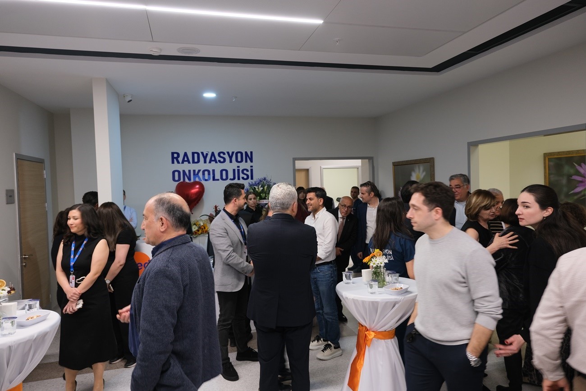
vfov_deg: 53.1
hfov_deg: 73.7
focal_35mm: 24
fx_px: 391
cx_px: 293
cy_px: 196
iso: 640
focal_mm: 16
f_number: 4
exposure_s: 1/38
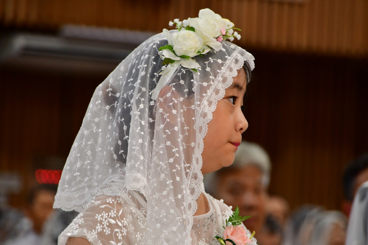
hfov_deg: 6.9
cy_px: 122
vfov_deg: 4.6
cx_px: 184
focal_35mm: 300
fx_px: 3066
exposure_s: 1/125
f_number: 6.3
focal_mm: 200
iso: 1400
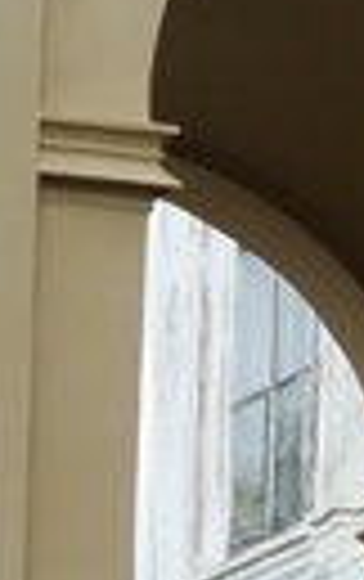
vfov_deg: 3.4
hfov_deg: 2.1
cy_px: 832
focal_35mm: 607
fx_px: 9602
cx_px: 1362
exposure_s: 1/800
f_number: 8
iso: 800
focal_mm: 36.97
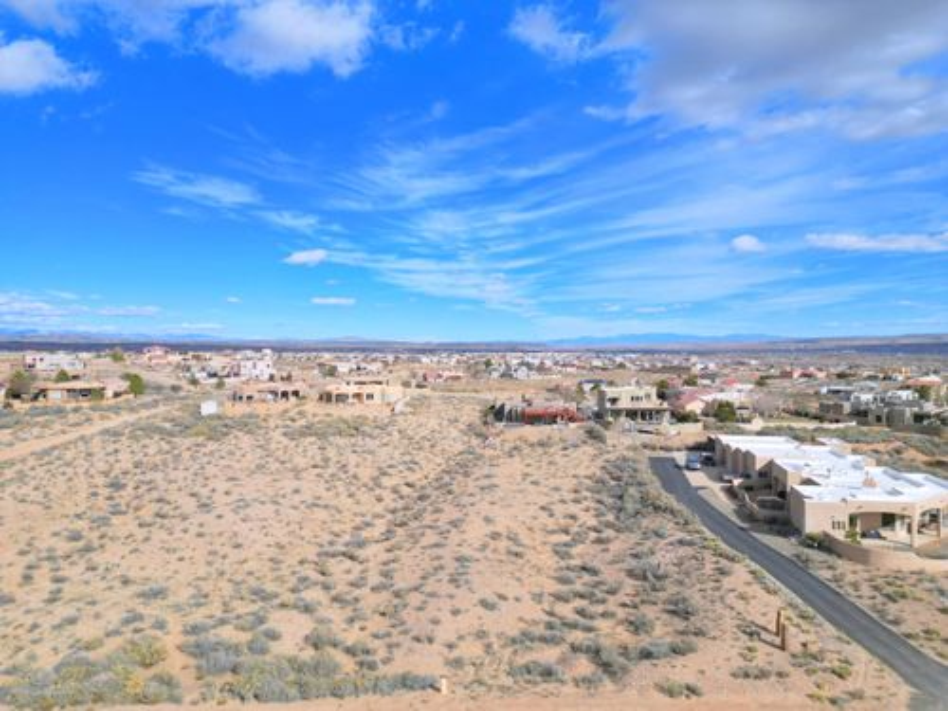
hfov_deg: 71.6
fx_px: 657
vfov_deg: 56.8
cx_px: 474
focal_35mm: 24
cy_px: 356
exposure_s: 1/4000
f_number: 1.7
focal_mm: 6.72
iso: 110
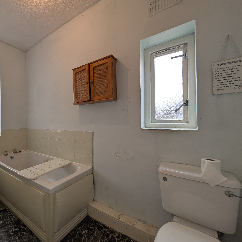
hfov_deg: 87.3
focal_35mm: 15
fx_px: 119
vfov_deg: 91.1
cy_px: 119
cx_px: 77
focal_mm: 2.23
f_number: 1.95
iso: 37
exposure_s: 1/113
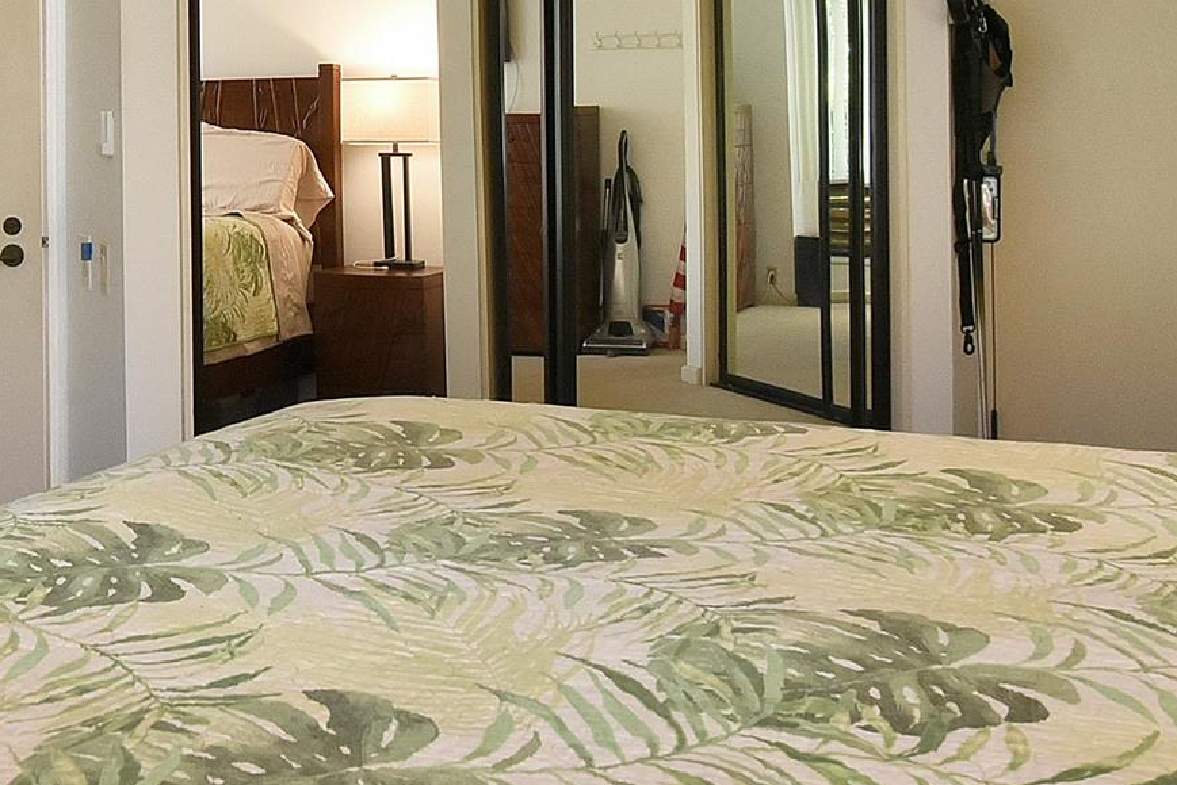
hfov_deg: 36.5
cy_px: 130
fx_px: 1733
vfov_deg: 25.0
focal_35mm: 53
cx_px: 268
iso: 6400
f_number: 16
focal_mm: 15
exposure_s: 1/15
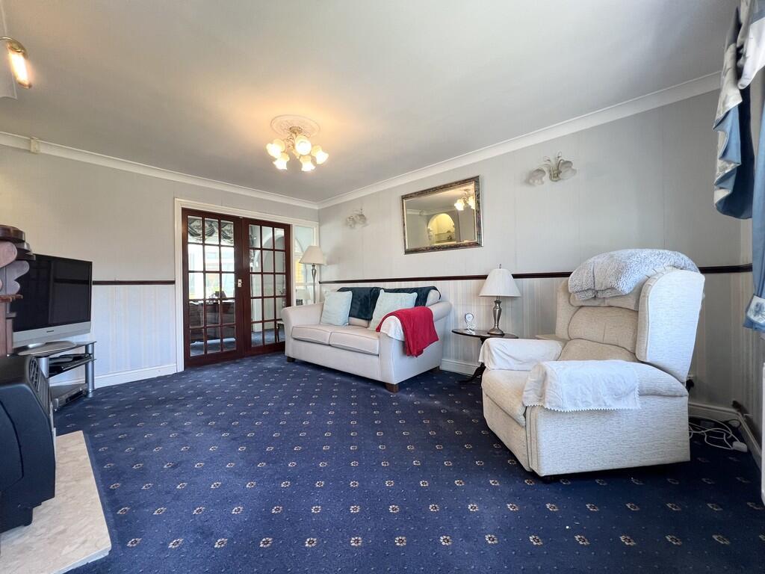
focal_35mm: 13
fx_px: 287
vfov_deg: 89.9
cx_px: 382
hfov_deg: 106.2
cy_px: 287
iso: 160
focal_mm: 1.57
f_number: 1.8
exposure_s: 1/100
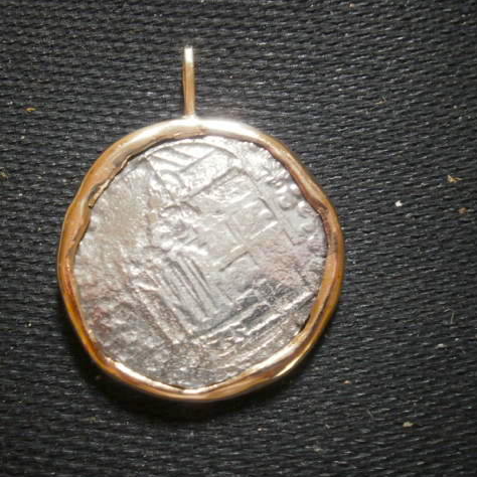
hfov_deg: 44.7
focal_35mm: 37
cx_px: 193
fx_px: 577
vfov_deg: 44.9
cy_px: 240
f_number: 2.9
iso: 400
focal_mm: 5.45
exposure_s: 1/80
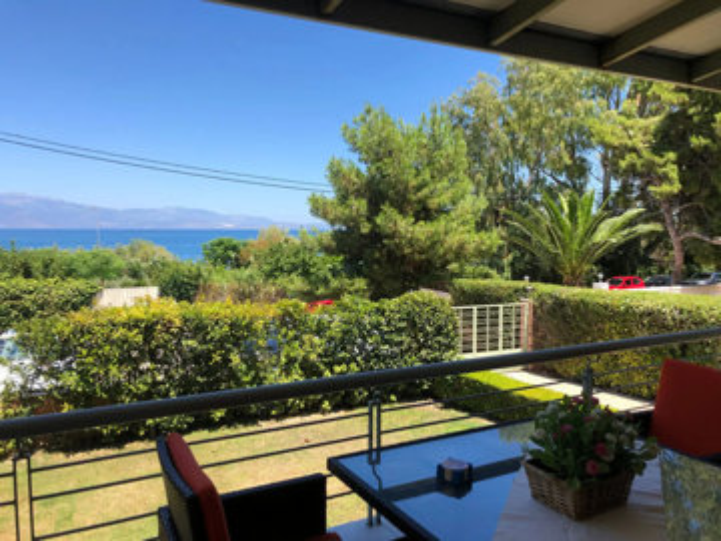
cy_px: 270
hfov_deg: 63.4
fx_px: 583
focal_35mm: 28
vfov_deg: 49.7
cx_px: 360
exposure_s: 1/1200
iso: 20
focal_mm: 4
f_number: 1.8
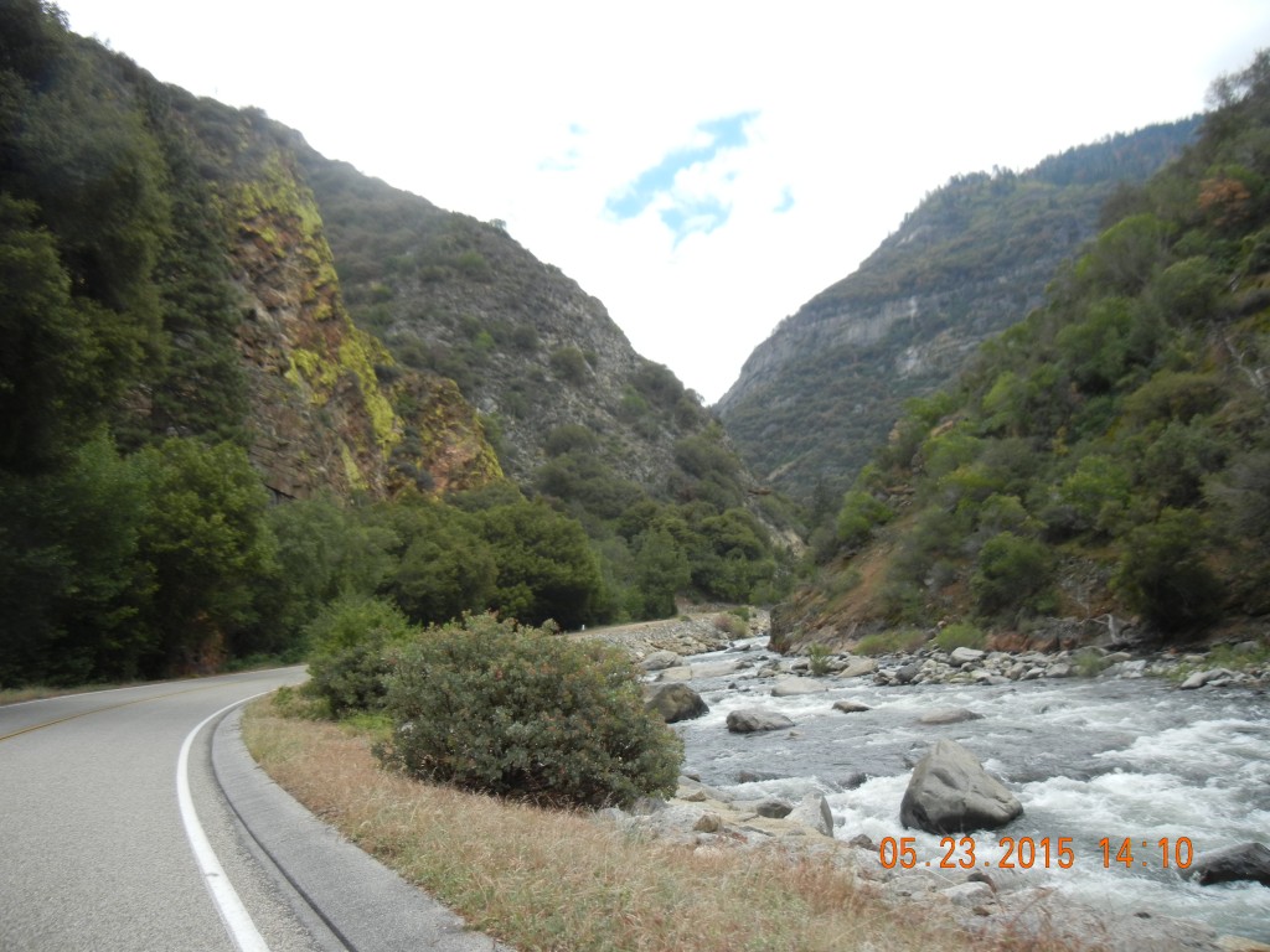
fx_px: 1101
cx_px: 635
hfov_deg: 60.0
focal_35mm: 30
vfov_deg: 46.8
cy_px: 476
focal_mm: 5.4
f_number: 3.5
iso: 160
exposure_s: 1/828
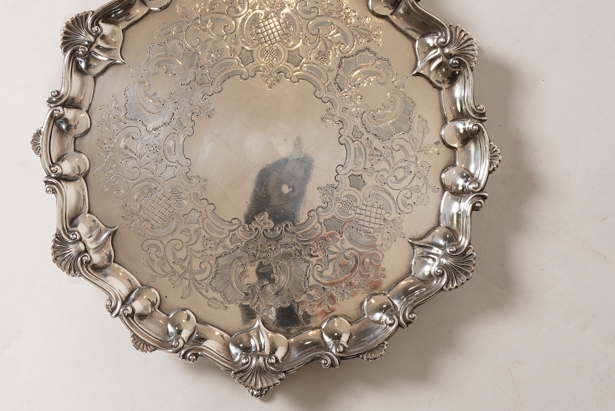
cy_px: 162
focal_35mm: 66
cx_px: 264
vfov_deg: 20.6
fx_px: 1128
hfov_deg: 30.5
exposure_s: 1/125
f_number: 22
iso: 400
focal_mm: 30
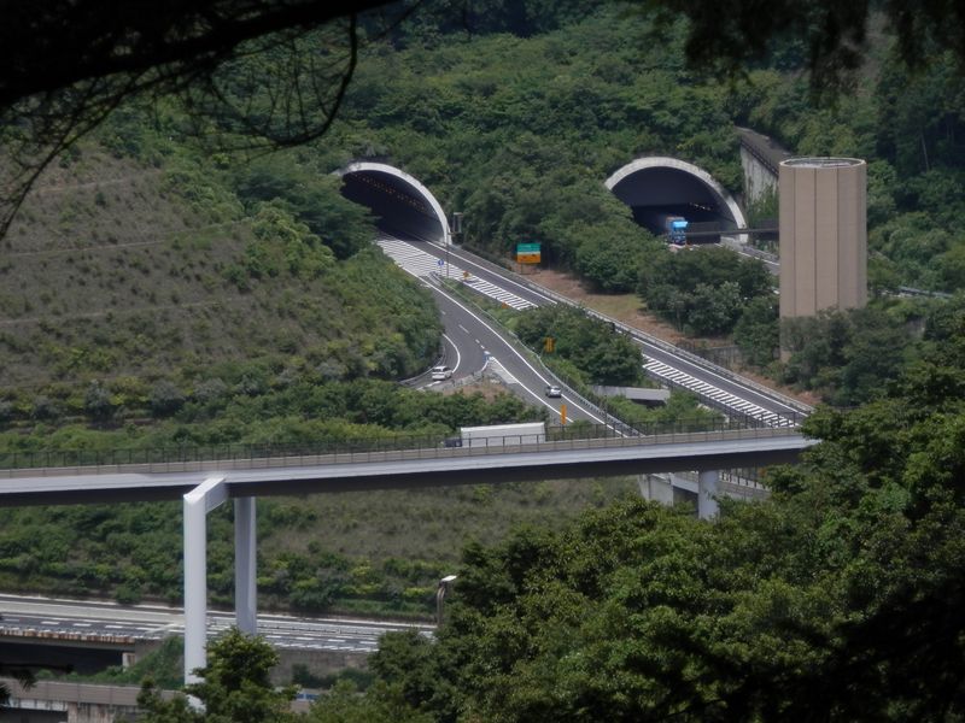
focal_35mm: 302
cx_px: 482
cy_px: 362
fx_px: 8419
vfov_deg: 4.9
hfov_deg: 6.6
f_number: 6.5
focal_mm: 53.9
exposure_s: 1/320
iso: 80
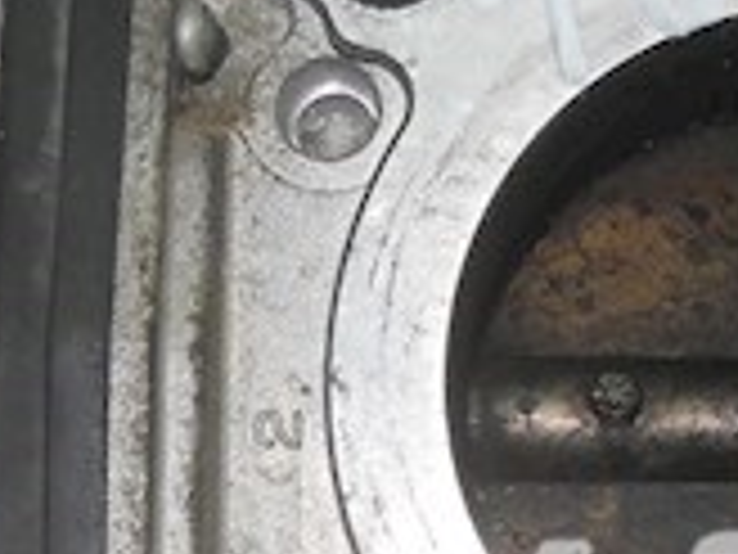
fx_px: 3411
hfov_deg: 12.3
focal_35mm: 160
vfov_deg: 9.2
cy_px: 667
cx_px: 580
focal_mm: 6.72
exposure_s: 1/30
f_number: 5.5
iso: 80
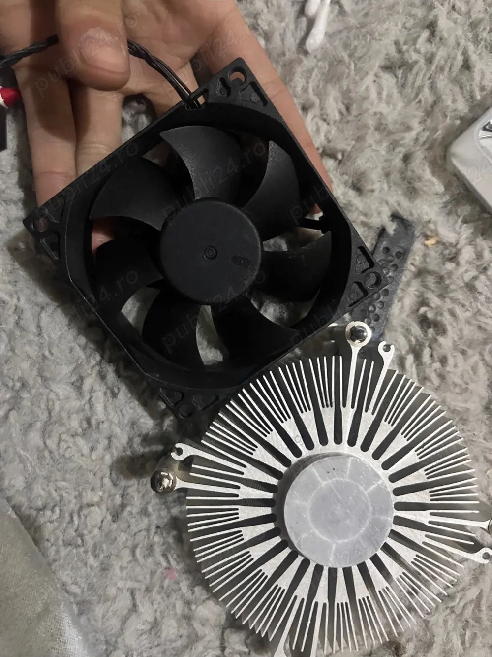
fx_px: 493
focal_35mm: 26
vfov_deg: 67.3
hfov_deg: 53.0
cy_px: 328
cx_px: 246
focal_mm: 5.1
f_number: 1.6
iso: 640
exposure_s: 1/30
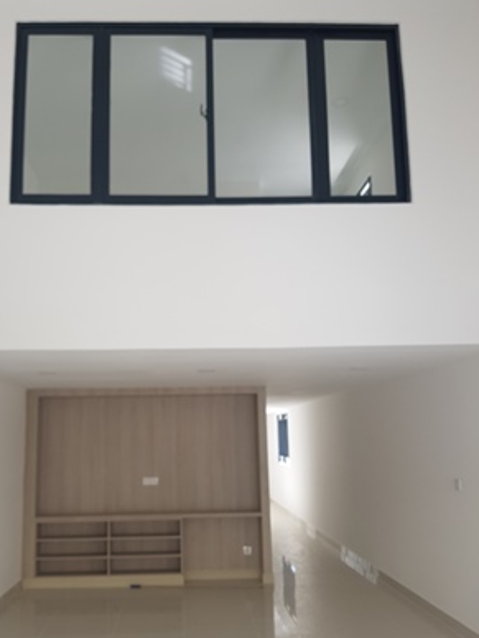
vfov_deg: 59.9
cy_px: 340
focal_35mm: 30
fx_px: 554
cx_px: 204
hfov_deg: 46.7
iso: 40
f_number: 1.7
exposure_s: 1/146
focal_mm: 4.3
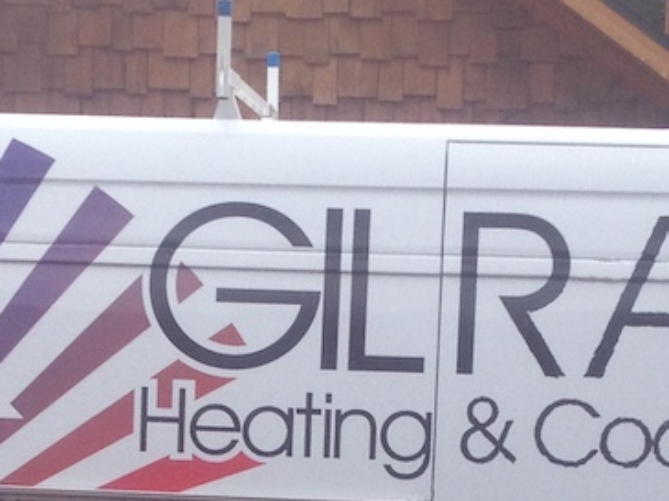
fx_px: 2780
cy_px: 774
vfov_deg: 9.9
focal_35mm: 144
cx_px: 313
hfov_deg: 13.7
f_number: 2.4
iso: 50
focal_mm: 4.28
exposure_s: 1/445
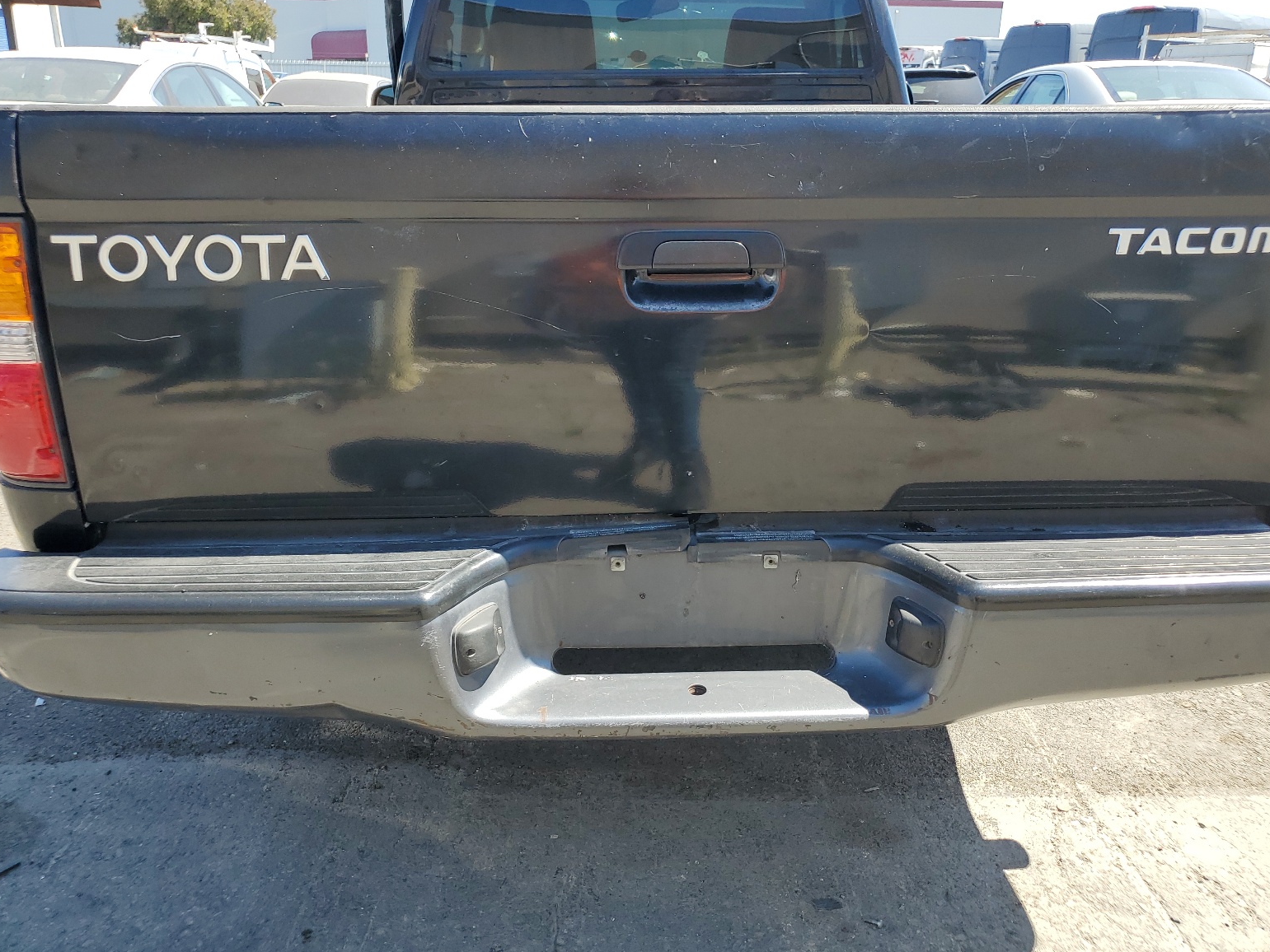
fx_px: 991
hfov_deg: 65.3
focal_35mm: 27
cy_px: 476
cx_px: 649
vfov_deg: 51.4
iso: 50
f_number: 1.5
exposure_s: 1/909
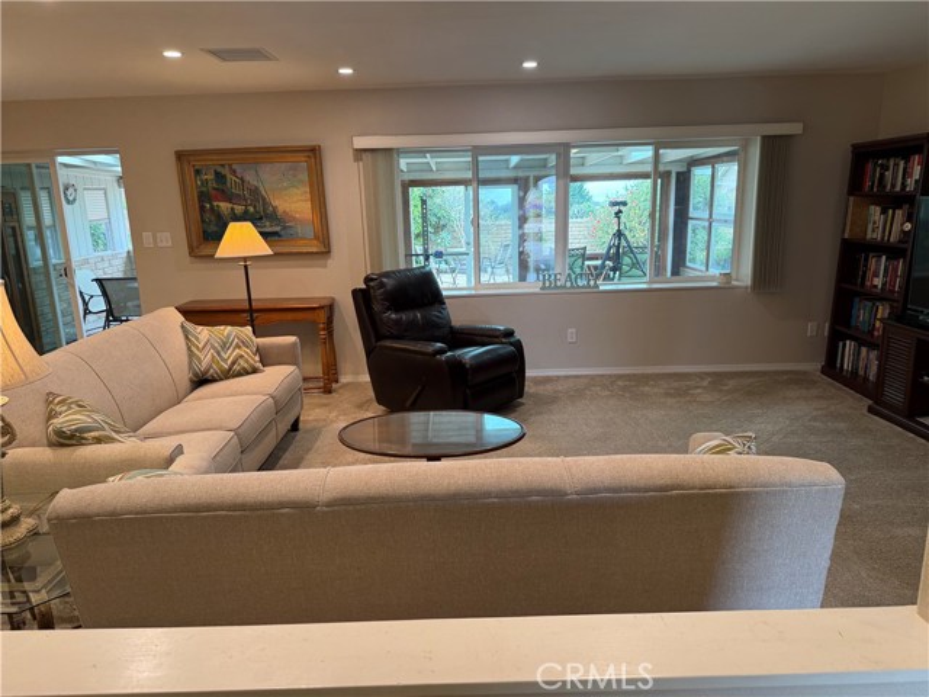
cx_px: 464
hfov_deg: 71.6
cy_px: 348
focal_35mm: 24
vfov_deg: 56.8
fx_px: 644
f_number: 1.78
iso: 125
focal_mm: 6.76
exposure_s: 1/60
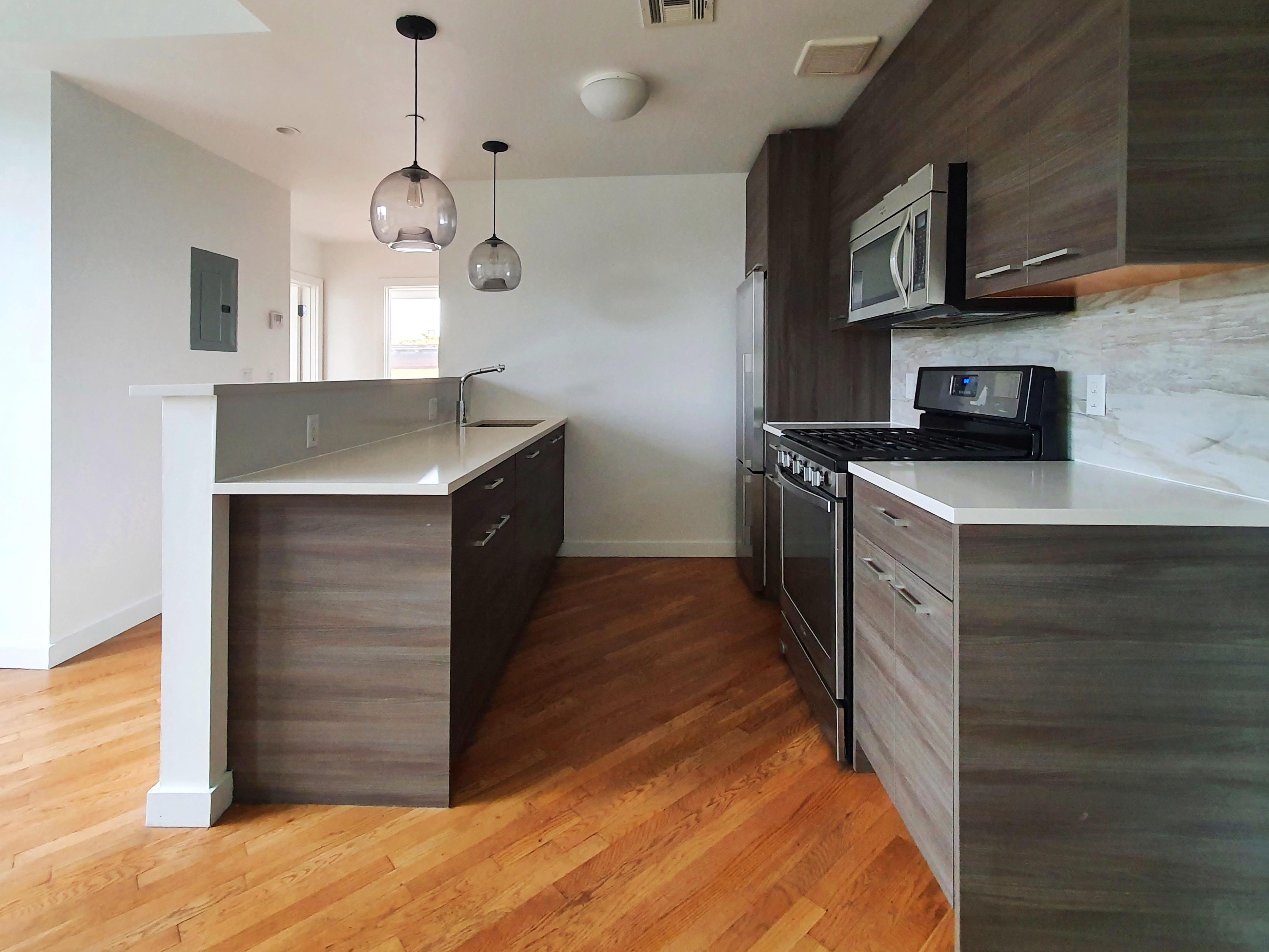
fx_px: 587
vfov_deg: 77.0
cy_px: 370
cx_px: 620
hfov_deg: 94.5
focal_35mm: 16
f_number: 2.2
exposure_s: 1/40
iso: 320
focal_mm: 1.8
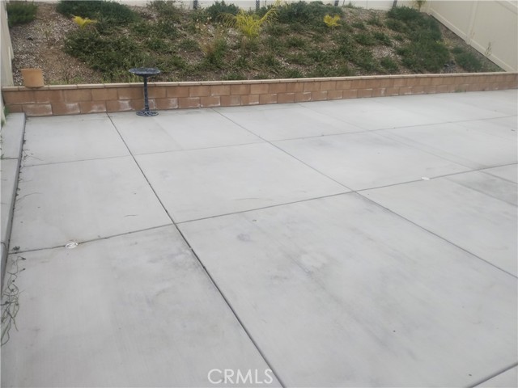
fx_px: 299
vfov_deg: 66.0
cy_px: 194
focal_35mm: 20
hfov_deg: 81.7
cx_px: 259
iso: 100
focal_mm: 3.54
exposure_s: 1/793
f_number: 2
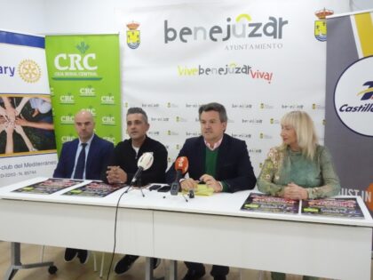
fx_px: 388
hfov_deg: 51.4
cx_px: 186
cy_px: 140
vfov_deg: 39.7
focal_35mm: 36
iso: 1250
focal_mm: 6.08
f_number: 4
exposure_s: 1/60
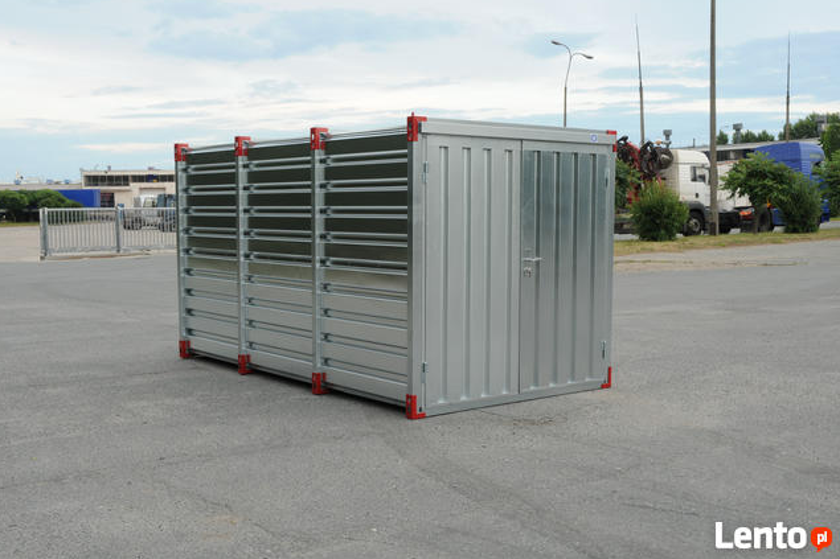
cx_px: 414
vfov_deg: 30.2
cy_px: 278
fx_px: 1038
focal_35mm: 45
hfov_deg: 44.0
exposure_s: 1/6
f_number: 16
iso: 200
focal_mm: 29
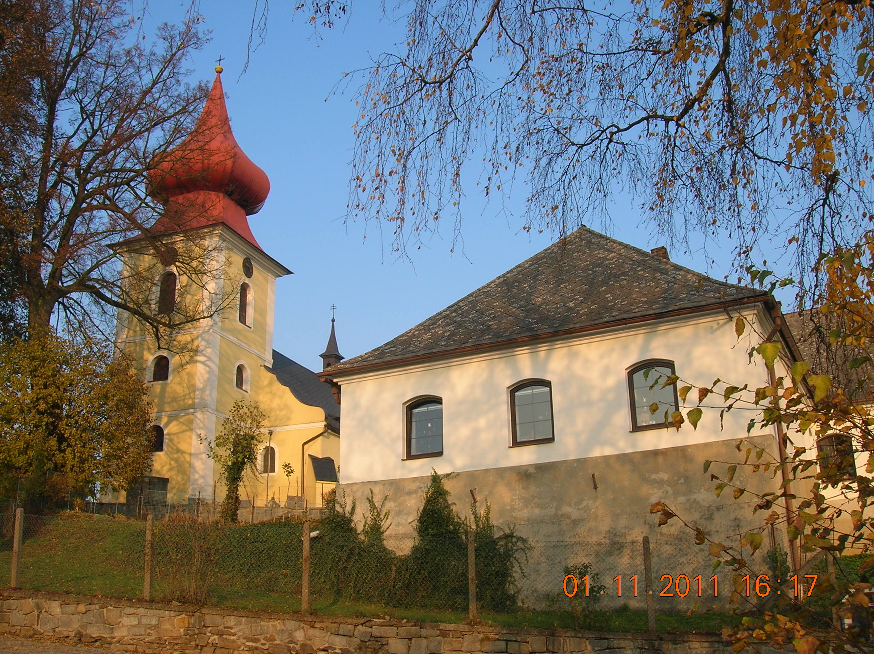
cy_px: 327
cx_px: 437
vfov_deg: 40.6
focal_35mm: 35
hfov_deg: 52.7
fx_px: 883
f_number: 4.9
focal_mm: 5.8
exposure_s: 1/178
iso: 50
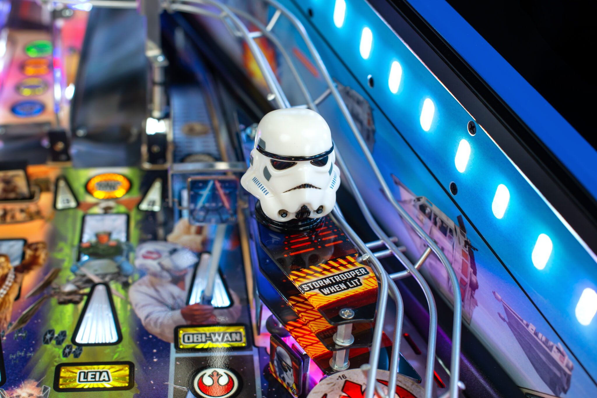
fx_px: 829
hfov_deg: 39.6
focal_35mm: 50
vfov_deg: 27.0
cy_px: 199
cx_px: 298
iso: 320
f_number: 5.6
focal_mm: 50
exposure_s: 1/100
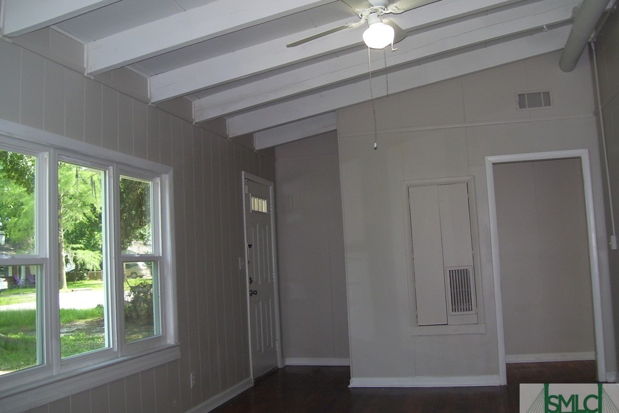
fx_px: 653
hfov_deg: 50.7
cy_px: 193
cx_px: 312
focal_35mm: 38
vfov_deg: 35.1
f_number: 2.7
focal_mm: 6
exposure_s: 1/60
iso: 80
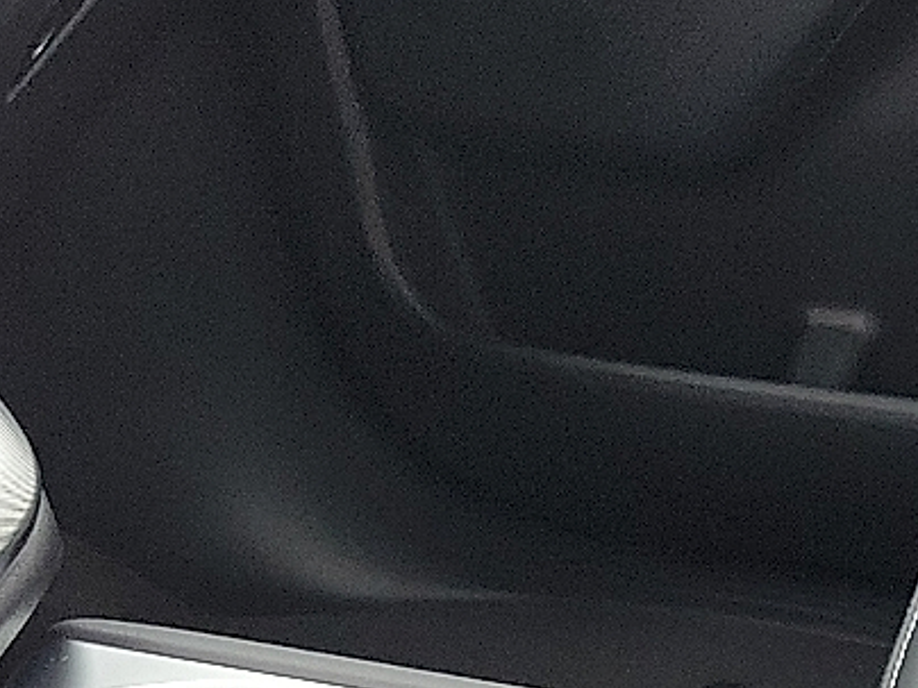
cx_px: 950
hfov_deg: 18.5
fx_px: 2732
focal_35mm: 103
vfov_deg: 13.1
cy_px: 1201
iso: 147
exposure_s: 1/59.2
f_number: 1.8
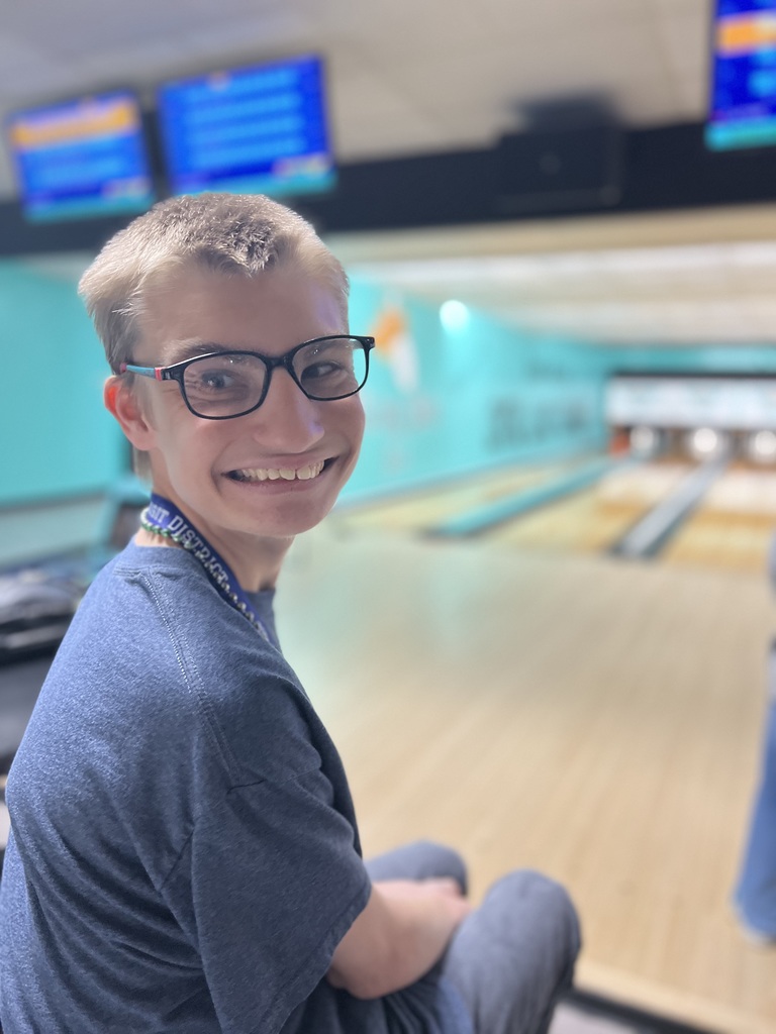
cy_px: 517
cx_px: 388
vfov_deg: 67.3
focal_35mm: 26
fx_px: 777
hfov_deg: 53.1
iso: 250
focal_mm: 5.7
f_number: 1.5
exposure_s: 1/60
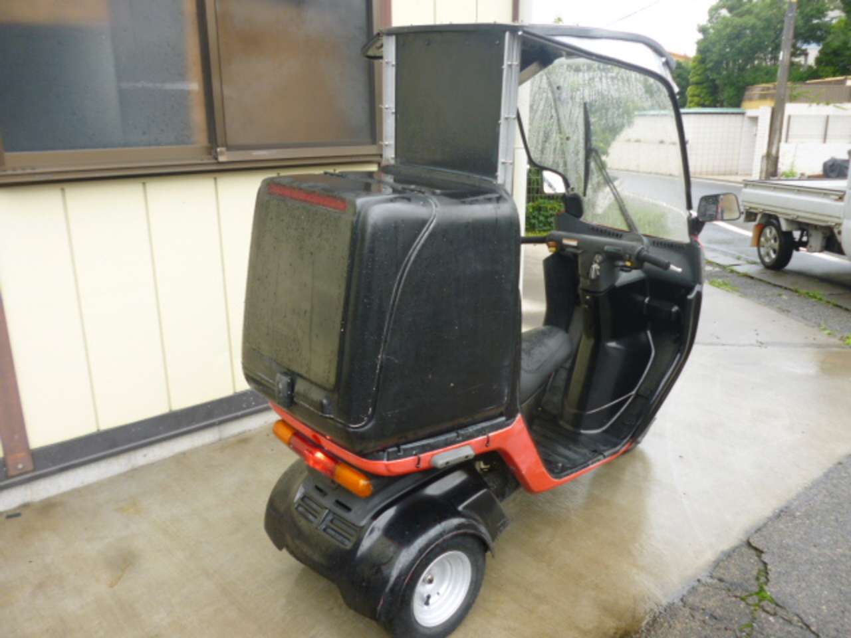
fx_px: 688
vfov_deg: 49.7
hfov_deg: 63.4
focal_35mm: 28
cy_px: 319
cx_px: 426
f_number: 3.1
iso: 100
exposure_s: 1/60
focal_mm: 5
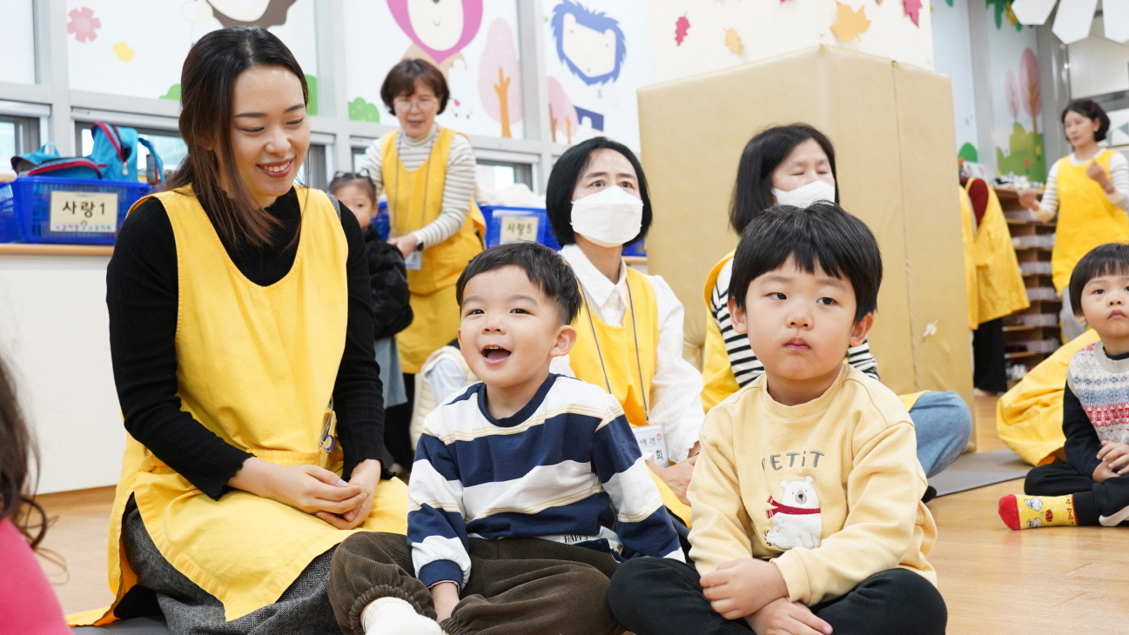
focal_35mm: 42
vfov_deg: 28.3
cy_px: 293
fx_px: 1258
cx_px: 565
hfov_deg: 48.4
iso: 2500
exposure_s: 1/60
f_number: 5.6
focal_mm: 40
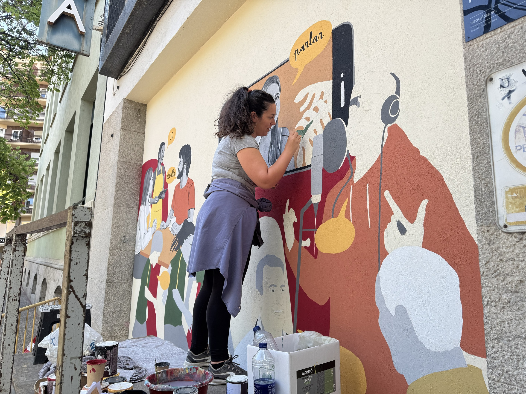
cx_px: 263
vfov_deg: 56.8
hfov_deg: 71.6
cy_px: 197
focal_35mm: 24
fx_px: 365
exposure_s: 1/658
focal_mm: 6.76
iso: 80
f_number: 1.78
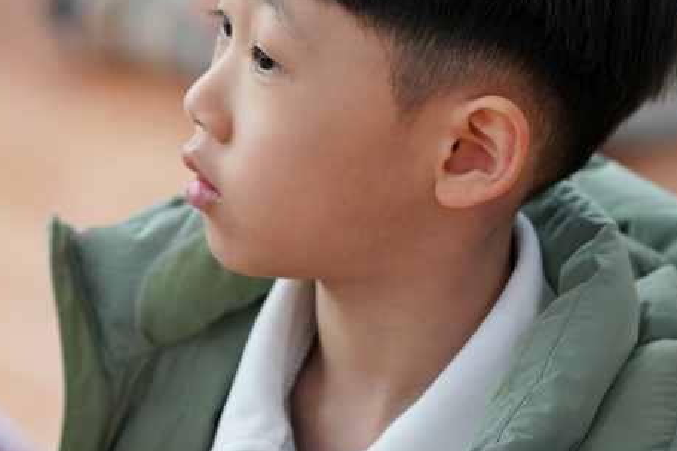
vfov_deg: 3.5
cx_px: 298
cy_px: 270
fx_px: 7428
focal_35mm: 395
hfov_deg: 5.2
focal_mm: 200
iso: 1000
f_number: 4
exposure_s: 1/250
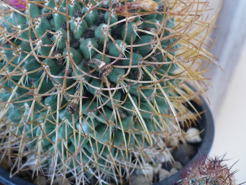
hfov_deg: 37.3
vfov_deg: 28.4
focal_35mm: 51
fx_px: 362
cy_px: 61
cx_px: 93
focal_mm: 6.1
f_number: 2.8
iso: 125
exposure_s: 1/30
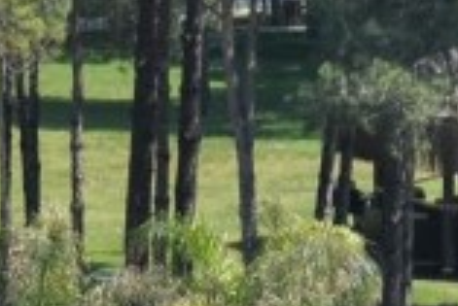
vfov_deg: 1.6
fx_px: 11129
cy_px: 973
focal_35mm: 874
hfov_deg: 2.4
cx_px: 290
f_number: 5.6
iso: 110
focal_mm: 80
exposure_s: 1/500
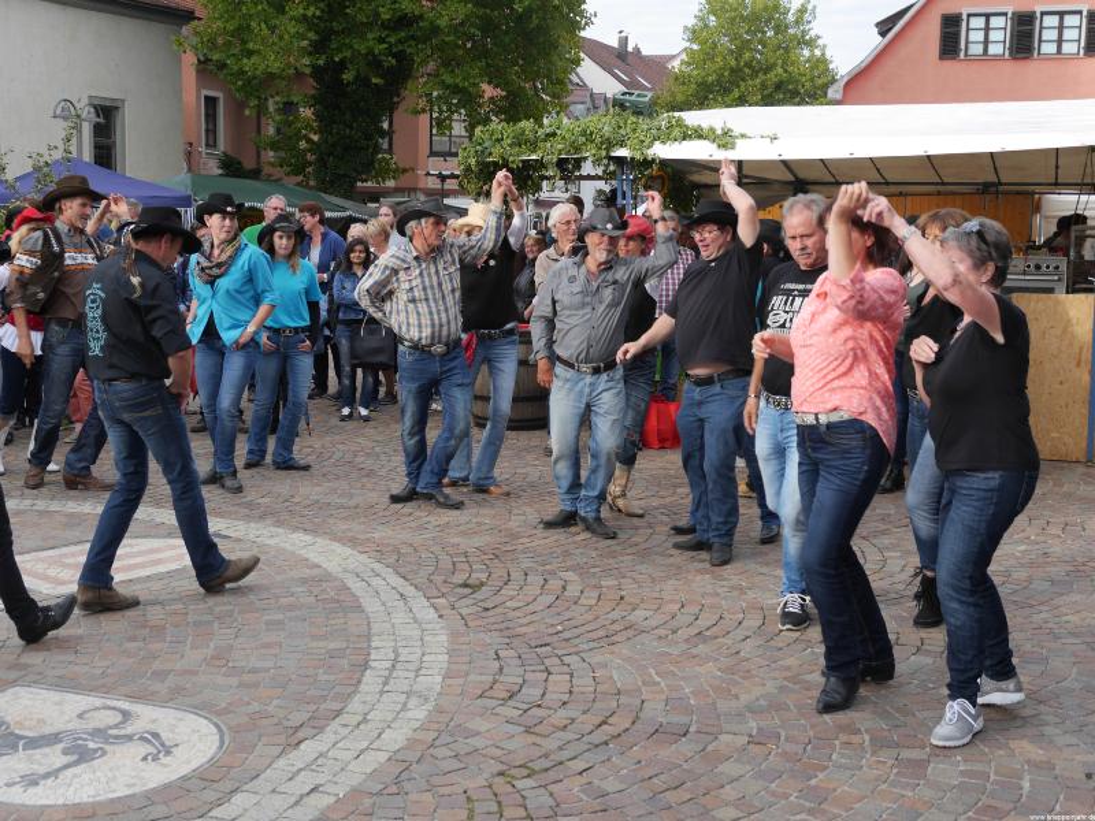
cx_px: 548
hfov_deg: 42.9
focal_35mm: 44
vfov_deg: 32.9
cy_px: 410
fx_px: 1392
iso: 200
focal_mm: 22
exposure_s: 1/125
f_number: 5
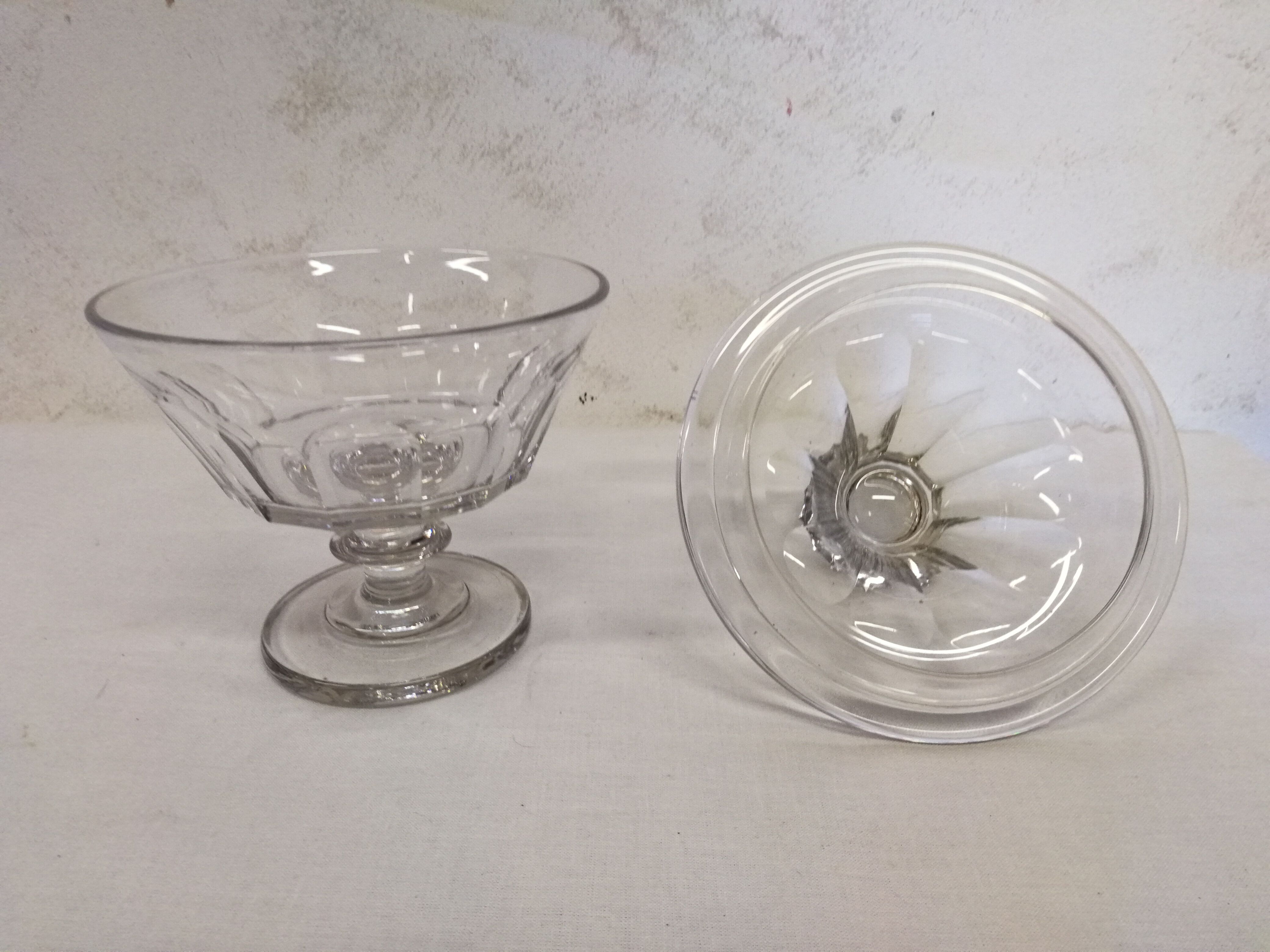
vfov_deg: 56.8
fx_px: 881
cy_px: 476
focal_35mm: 24
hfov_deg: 71.6
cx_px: 635
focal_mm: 2.38
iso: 64
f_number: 2.2
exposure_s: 1/50
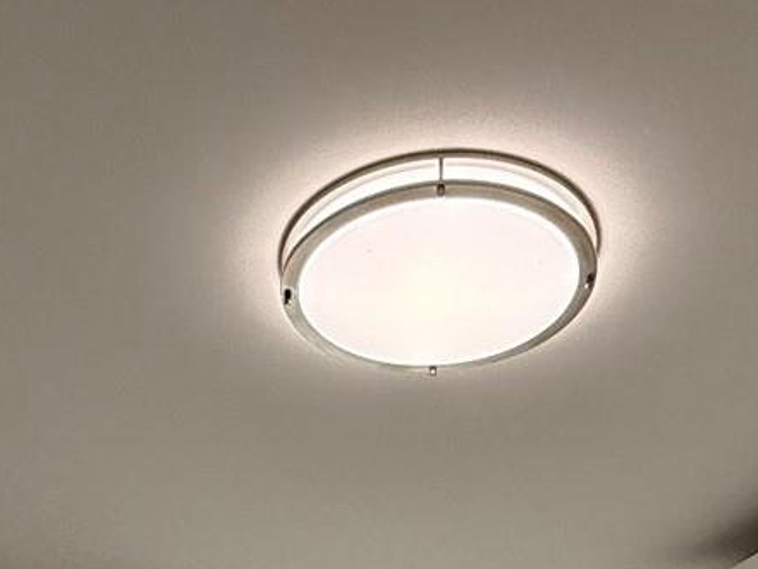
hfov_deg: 29.6
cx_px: 253
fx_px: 1424
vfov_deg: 17.1
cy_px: 1110
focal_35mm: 65
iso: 64
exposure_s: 1/262
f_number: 2.2
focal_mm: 2.22
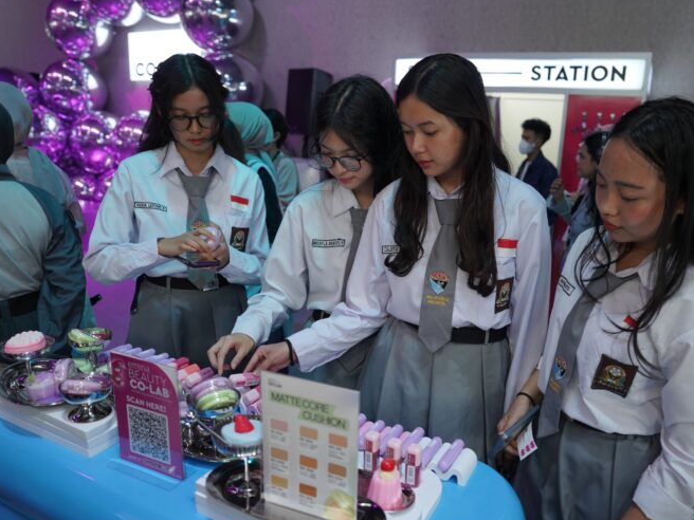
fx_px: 541
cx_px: 368
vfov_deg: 51.4
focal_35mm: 27
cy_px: 259
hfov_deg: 65.3
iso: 1000
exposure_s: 1/320
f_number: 2.8
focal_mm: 24
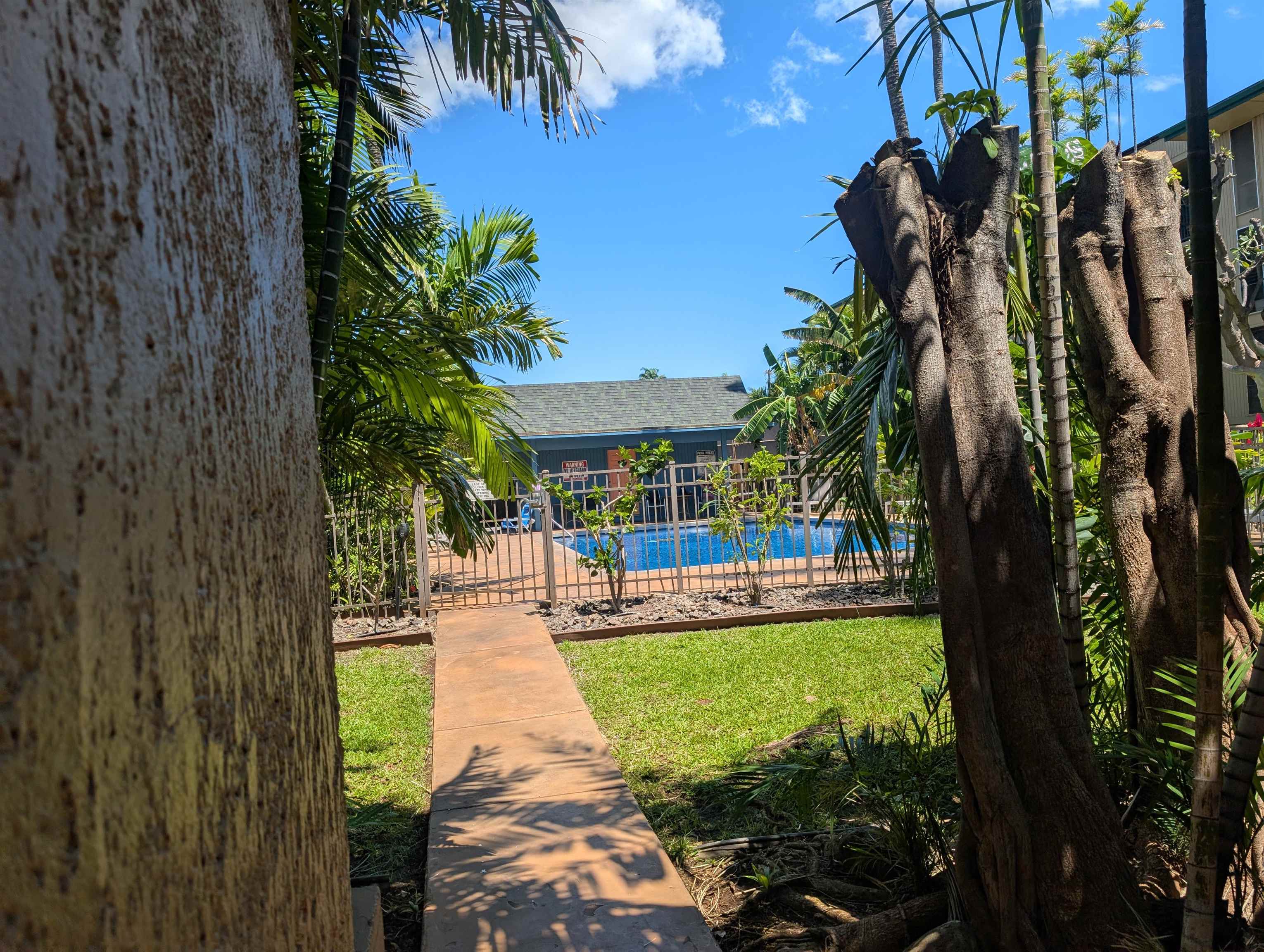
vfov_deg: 56.9
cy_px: 476
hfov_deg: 71.5
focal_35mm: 24
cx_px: 632
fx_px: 878
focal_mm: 6.9
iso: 23
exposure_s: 1/7576
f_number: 1.68
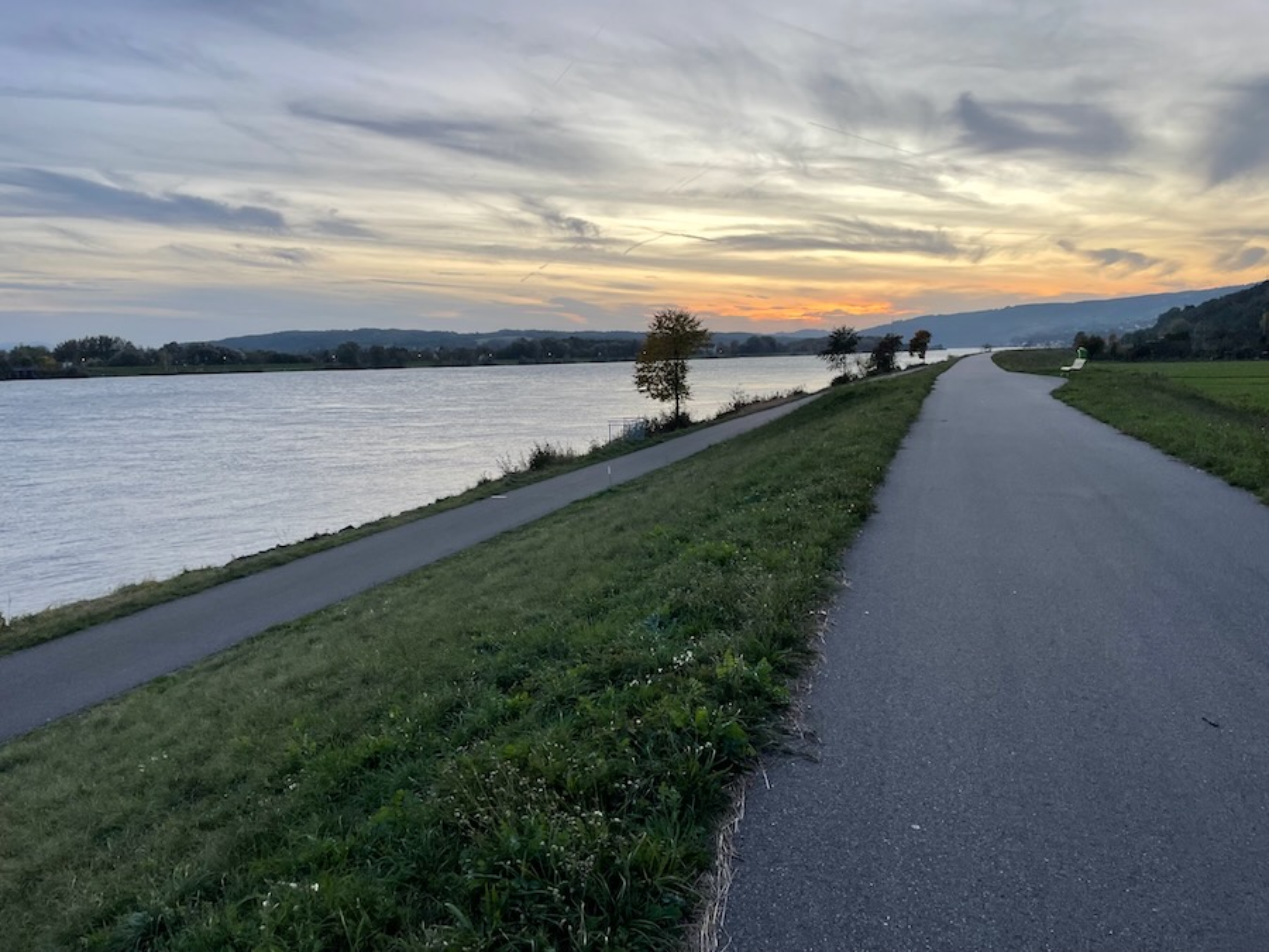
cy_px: 476
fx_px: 953
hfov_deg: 67.3
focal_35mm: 26
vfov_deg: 53.1
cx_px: 634
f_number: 1.6
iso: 80
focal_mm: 4.2
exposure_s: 1/121
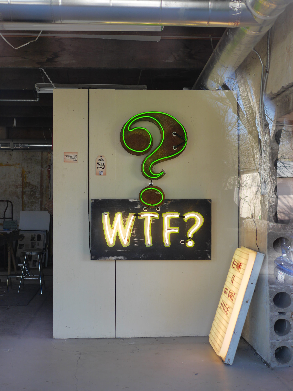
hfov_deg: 29.1
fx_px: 564
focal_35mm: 50
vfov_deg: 38.2
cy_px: 196
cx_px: 146
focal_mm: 25
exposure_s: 1/250
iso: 200
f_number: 2.2
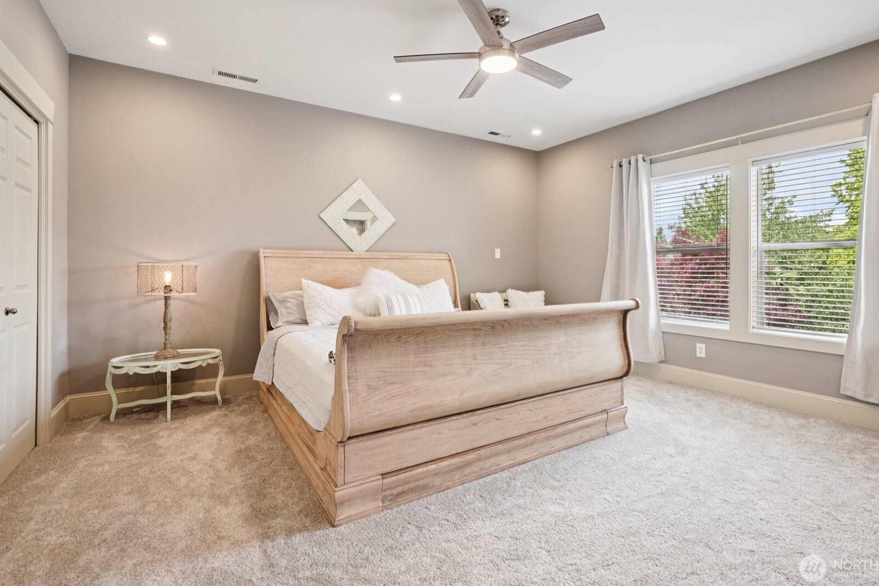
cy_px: 278
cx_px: 466
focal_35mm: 17
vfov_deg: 70.4
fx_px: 415
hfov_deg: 93.2
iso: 400
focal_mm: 16
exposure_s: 1/15
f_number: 8
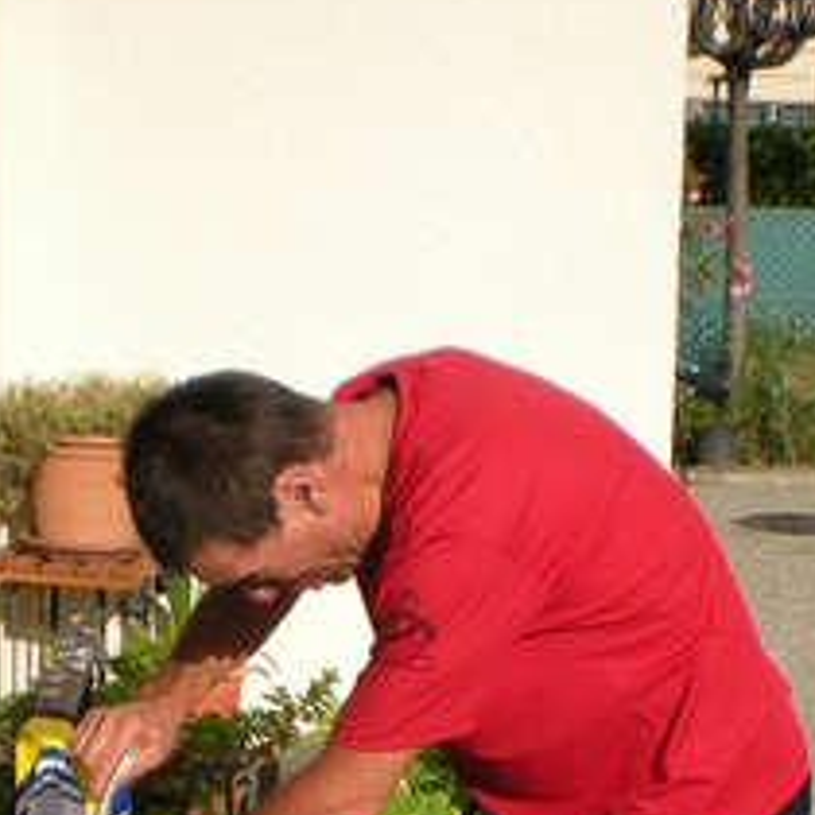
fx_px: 2557
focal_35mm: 96
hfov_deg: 18.1
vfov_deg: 17.3
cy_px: 982
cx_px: 330
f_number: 4.6
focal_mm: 6.3
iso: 64
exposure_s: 1/622
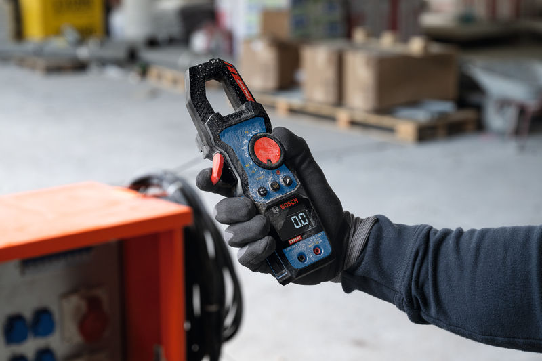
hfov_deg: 28.8
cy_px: 180
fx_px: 1054
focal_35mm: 70
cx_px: 271
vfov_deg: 19.4
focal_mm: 70
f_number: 5.6
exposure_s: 1/125
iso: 800
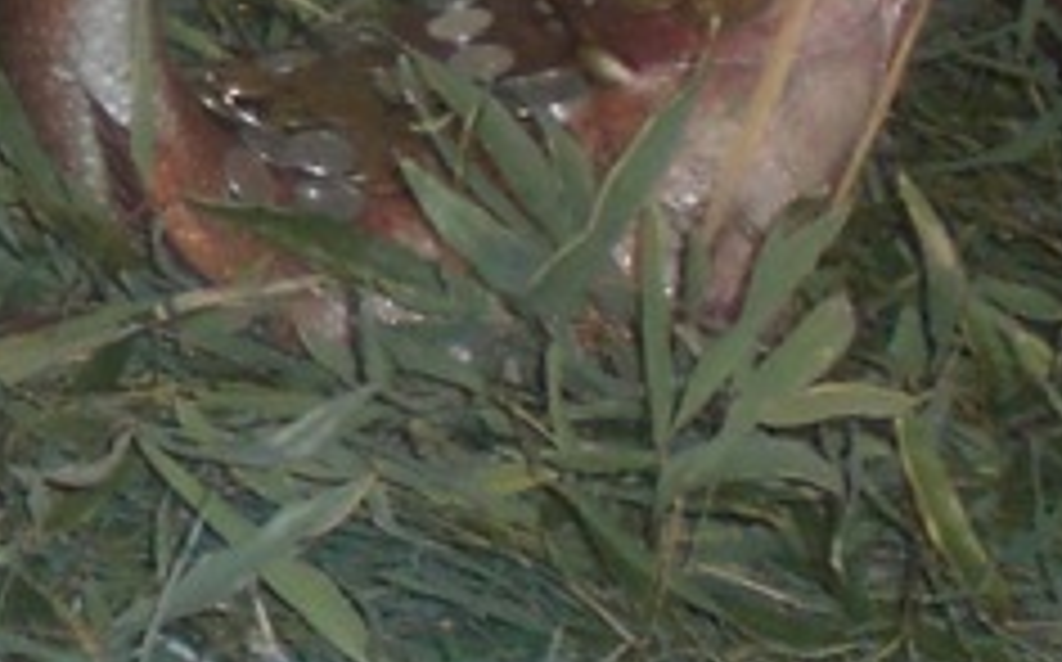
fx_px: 4945
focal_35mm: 171
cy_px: -126
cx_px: -320
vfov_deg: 7.6
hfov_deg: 11.9
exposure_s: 1/30
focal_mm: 6.3
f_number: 3.1
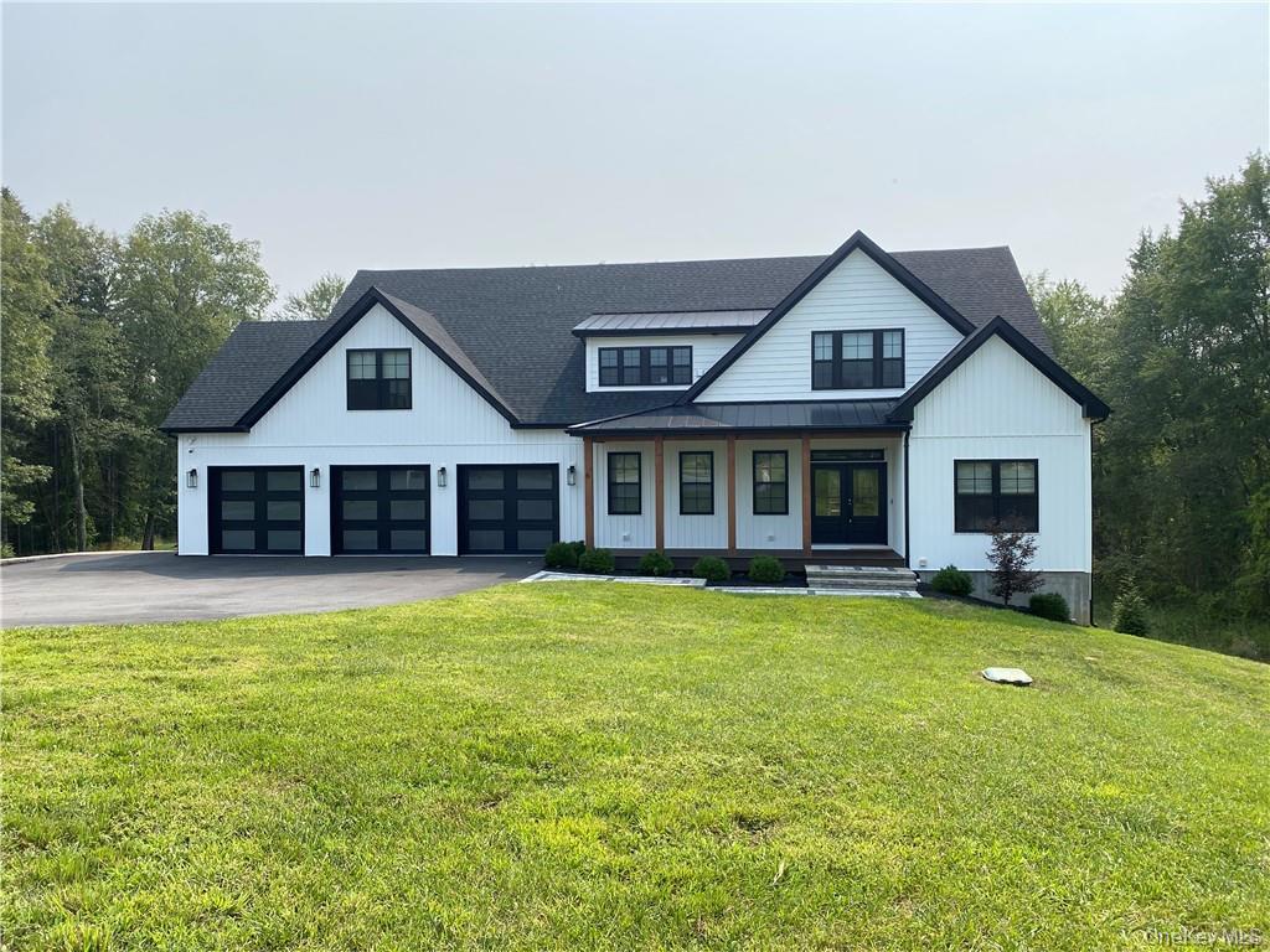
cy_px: 476
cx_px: 635
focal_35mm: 26
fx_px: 954
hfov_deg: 67.3
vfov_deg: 53.1
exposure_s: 1/1330
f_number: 1.8
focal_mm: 4.25
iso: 32
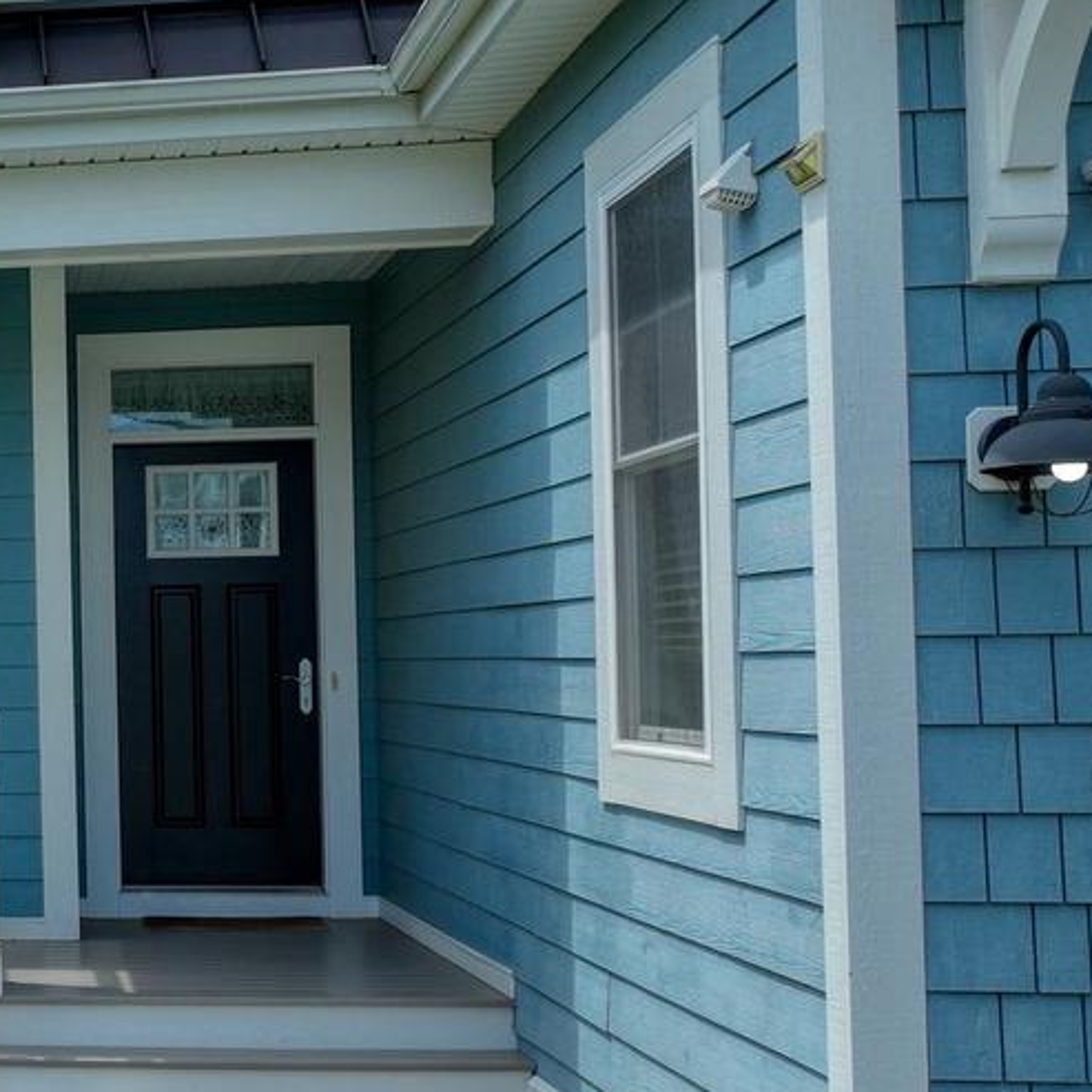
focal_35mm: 62
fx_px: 2213
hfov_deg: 23.9
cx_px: -381
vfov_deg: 27.7
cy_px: 608
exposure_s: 1/2500
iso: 170
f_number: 2.8
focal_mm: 12.29
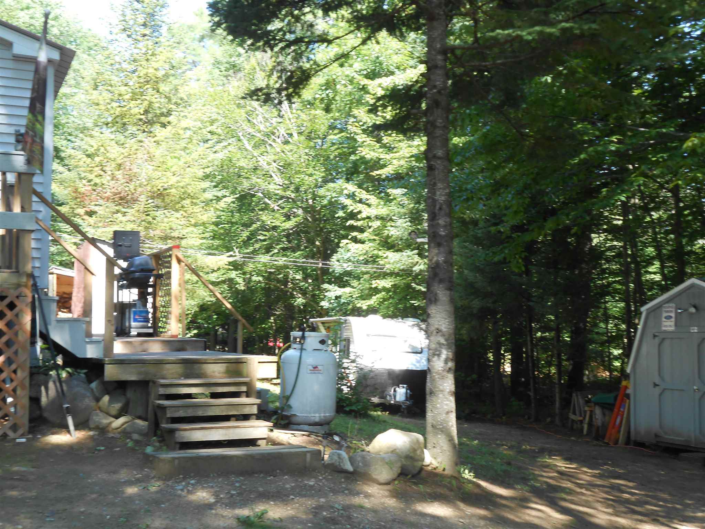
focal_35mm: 44
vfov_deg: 32.9
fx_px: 896
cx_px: 352
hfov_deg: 42.9
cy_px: 264
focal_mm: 7.8
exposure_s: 1/40
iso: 80
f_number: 4.5
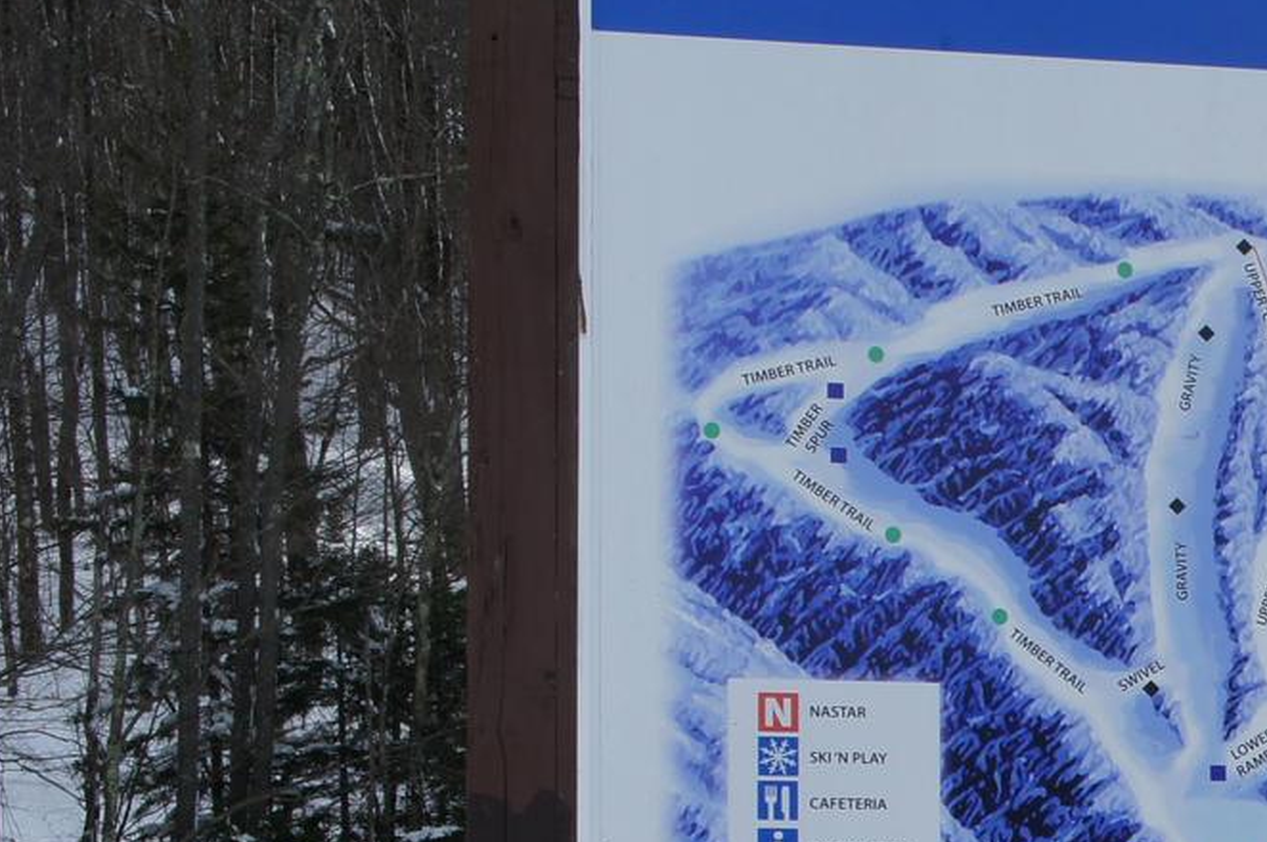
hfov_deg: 15.0
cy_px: 1037
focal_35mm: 130
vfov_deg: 10.3
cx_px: 1671
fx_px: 4571
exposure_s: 1/250
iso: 200
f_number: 13
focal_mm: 28
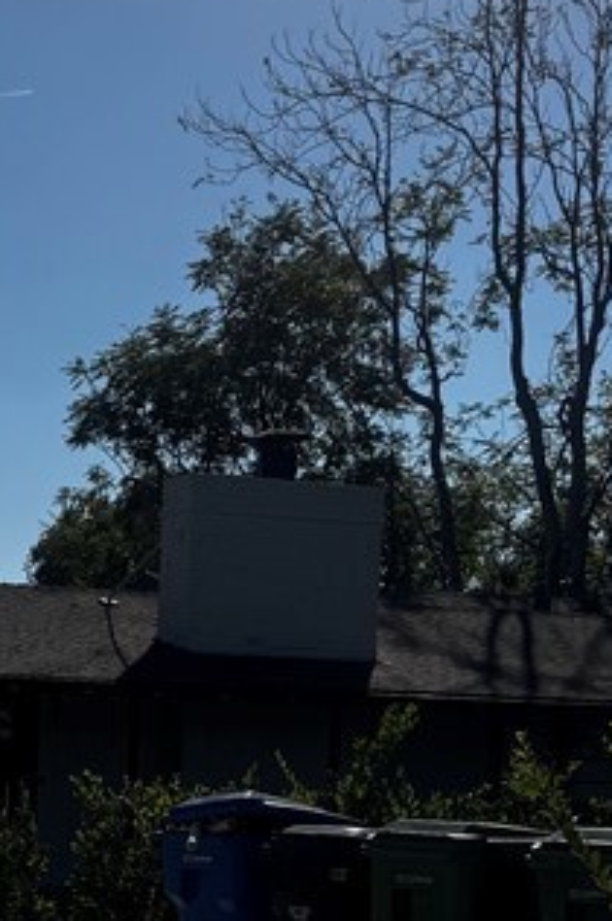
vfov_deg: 24.1
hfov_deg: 16.3
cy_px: 889
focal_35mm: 81
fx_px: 2070
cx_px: -79
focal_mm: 6.76
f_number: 1.78
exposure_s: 1/12346
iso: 64
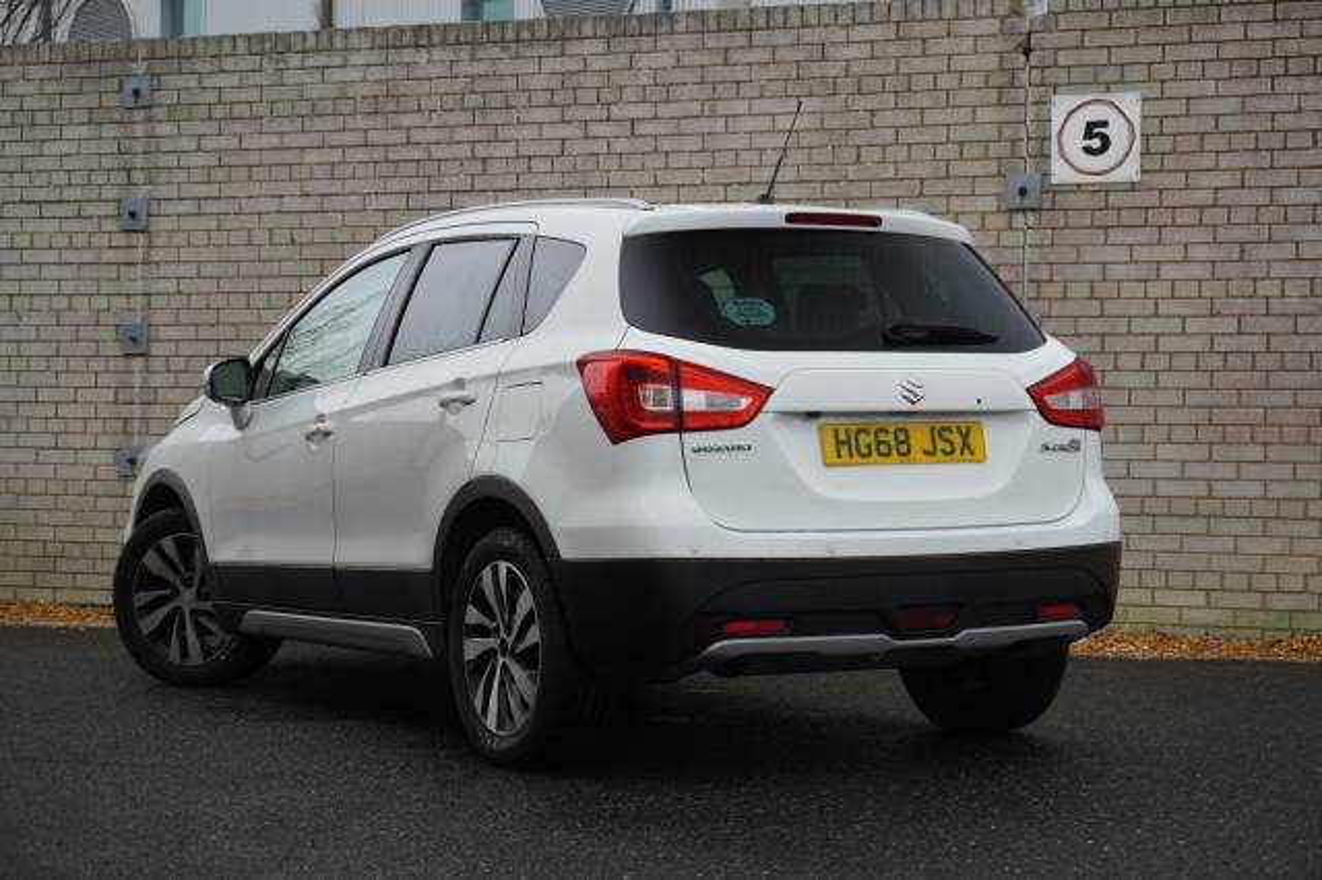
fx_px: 2477
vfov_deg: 20.1
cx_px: 661
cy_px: 440
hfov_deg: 29.9
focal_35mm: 68
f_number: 5.6
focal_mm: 45
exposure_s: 1/160
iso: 160
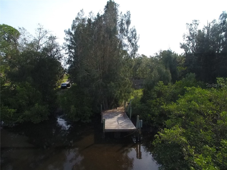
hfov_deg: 81.7
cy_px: 85
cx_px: 114
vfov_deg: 66.0
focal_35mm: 20
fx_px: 131
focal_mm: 3.61
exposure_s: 1/6410
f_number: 2.8
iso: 1600
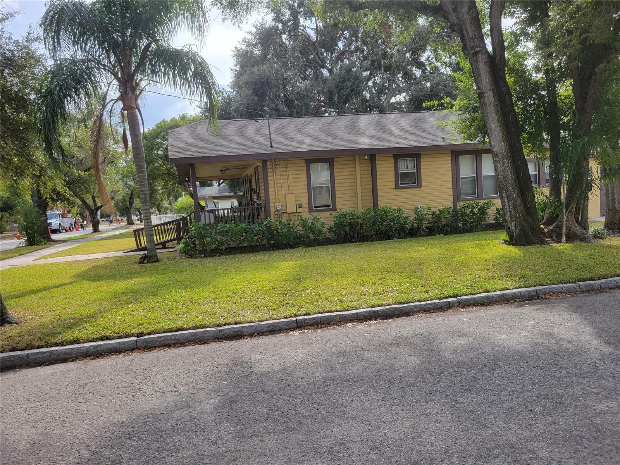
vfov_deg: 53.1
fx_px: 466
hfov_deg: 67.3
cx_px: 310
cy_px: 232
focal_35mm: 26
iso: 40
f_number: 1.8
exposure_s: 1/673
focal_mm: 5.4
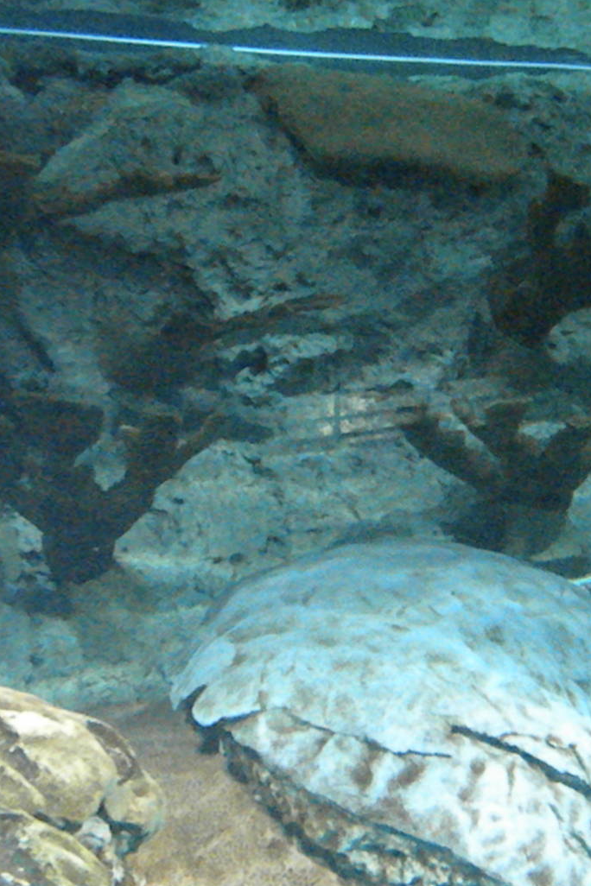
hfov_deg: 21.4
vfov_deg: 33.4
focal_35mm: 60
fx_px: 1477
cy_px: 481
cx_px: 656
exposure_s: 1/48.5
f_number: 3.5
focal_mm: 6.6
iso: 3200
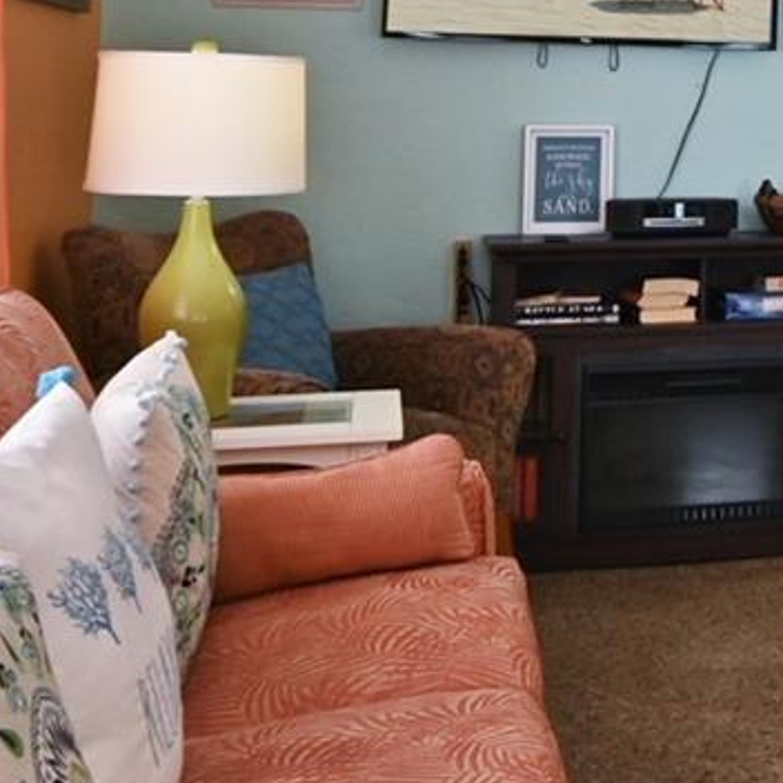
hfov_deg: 26.3
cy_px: 207
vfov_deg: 29.1
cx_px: 936
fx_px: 1484
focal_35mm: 58
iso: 1000
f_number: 6.3
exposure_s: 1/160
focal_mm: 10
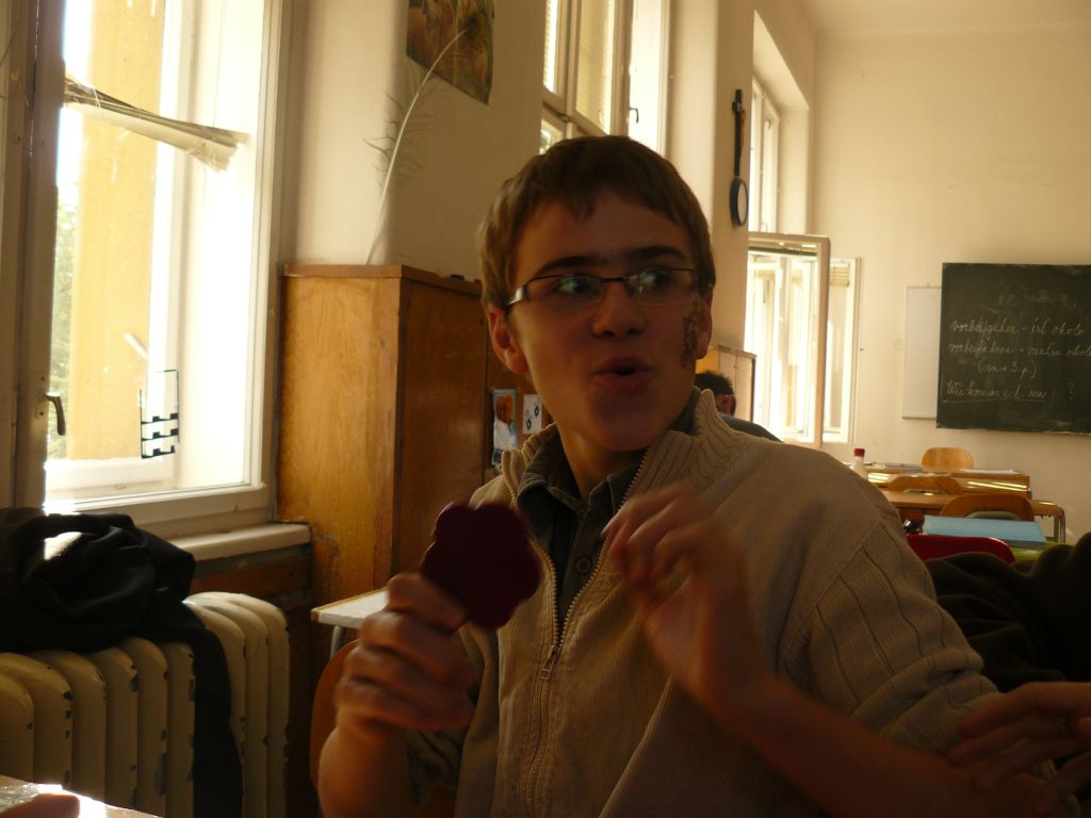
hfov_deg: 51.4
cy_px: 409
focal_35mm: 36
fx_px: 1135
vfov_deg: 39.7
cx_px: 546
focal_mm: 6
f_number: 2.8
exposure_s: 1/125
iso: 100
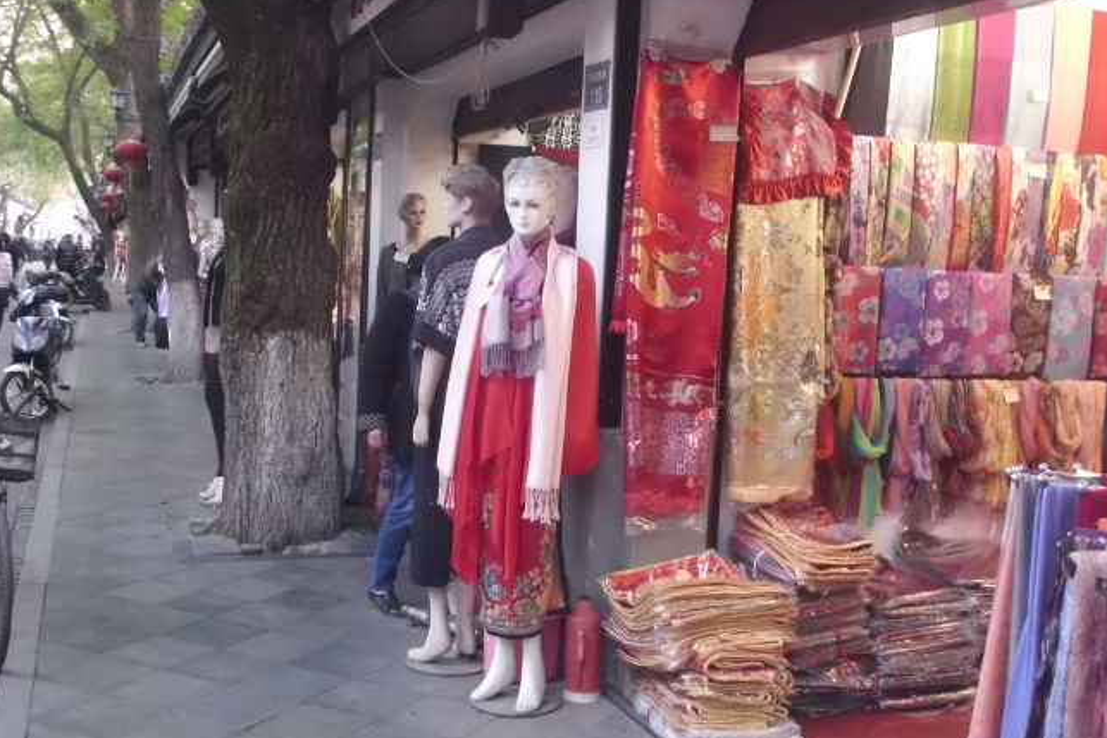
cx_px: 601
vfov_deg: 31.1
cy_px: 428
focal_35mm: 43
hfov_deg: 45.4
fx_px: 1322
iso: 400
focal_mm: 6.3
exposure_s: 1/30
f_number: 2.9
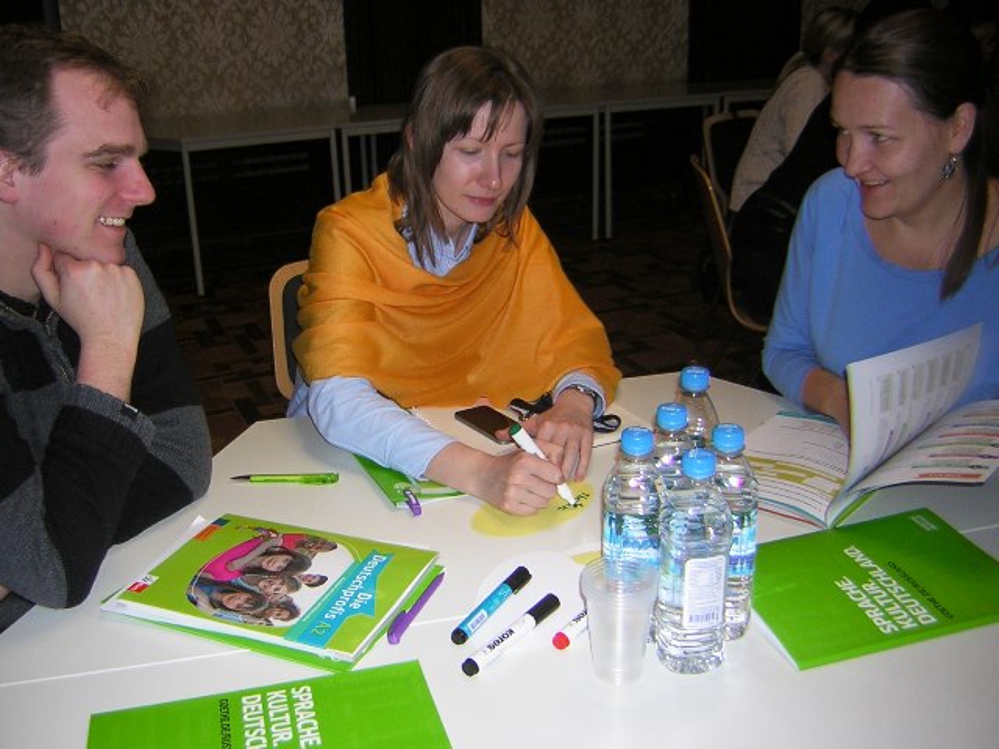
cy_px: 374
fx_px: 1039
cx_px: 500
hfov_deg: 51.4
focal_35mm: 36
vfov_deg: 39.7
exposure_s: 1/60.1
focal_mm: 4.7
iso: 50
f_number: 2.6
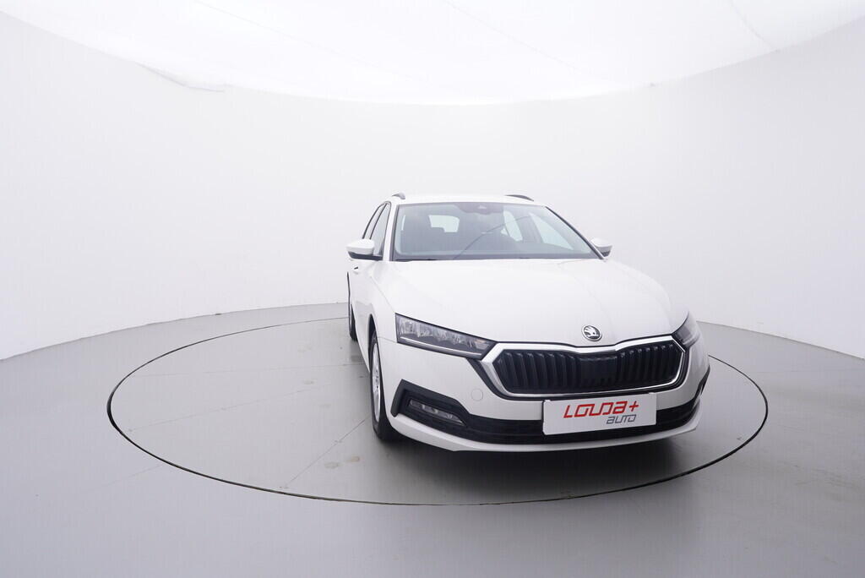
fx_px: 541
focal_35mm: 22
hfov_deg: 77.3
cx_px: 432
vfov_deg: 56.2
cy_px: 289
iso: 200
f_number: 5
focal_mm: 15
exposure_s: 1/80
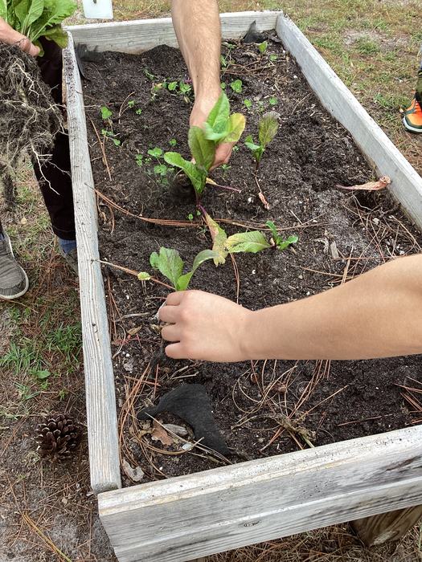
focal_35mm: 31
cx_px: 211
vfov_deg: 58.4
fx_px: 504
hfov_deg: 45.4
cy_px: 281
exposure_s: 1/155
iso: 25
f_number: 2.4
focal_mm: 3.3
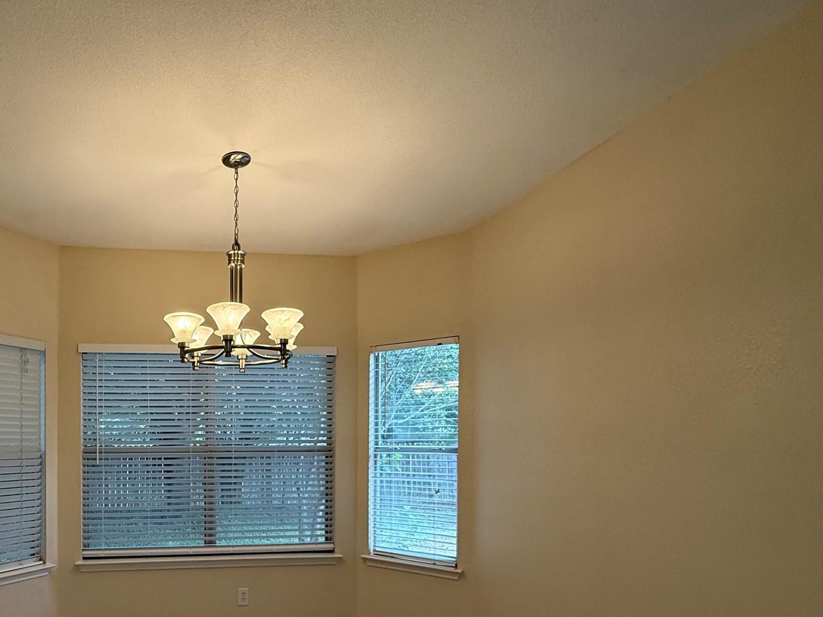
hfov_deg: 71.8
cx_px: 218
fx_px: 523
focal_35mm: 22
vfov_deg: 58.5
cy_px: 448
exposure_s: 1/120
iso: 125
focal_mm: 2.22
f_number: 2.2
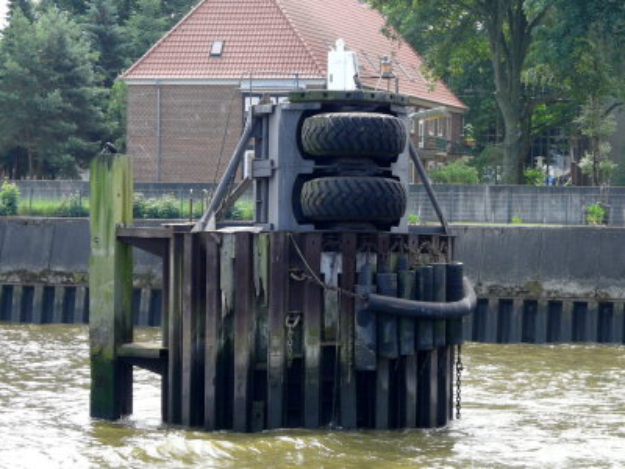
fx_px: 1787
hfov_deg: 19.8
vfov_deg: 14.9
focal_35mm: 99
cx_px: 312
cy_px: 234
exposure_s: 1/200
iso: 100
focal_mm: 16.2
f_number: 4
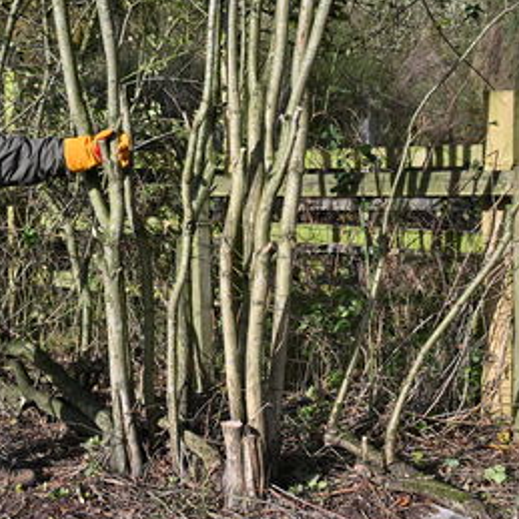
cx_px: 111
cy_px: 230
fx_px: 1177
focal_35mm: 69
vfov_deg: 24.9
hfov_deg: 24.5
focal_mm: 31.5
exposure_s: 1/640
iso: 200
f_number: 5.6
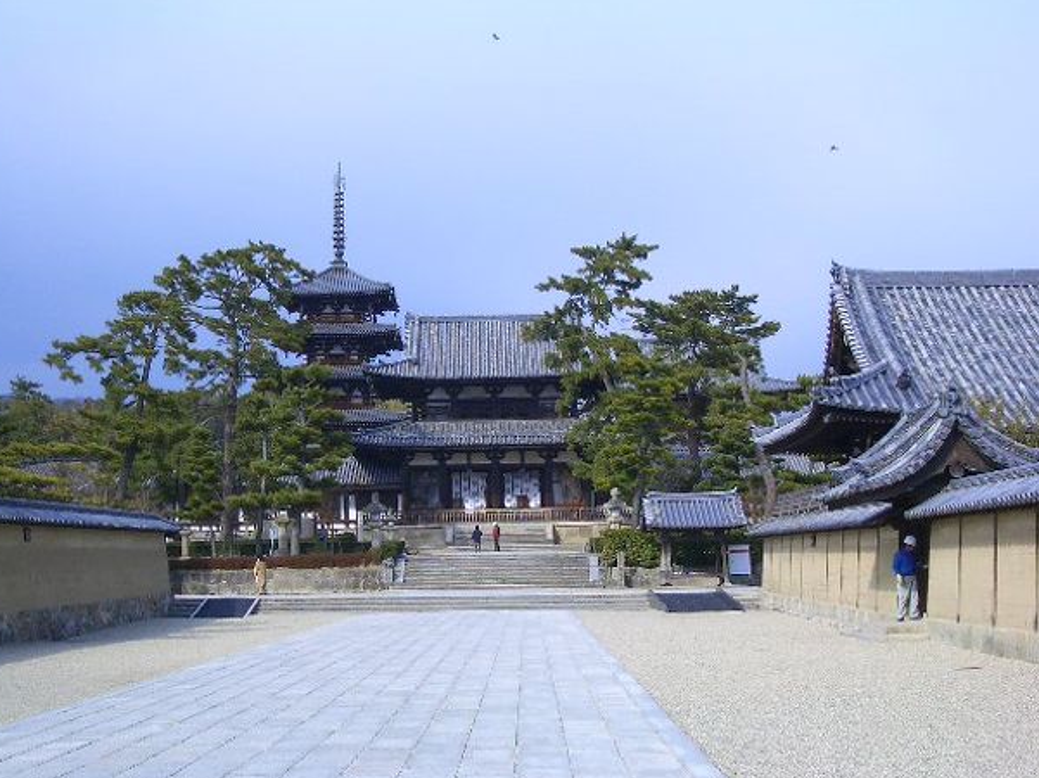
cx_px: 481
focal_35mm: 53
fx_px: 1590
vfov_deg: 27.5
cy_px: 383
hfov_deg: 36.2
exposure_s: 1/400
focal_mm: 8.2
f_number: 5
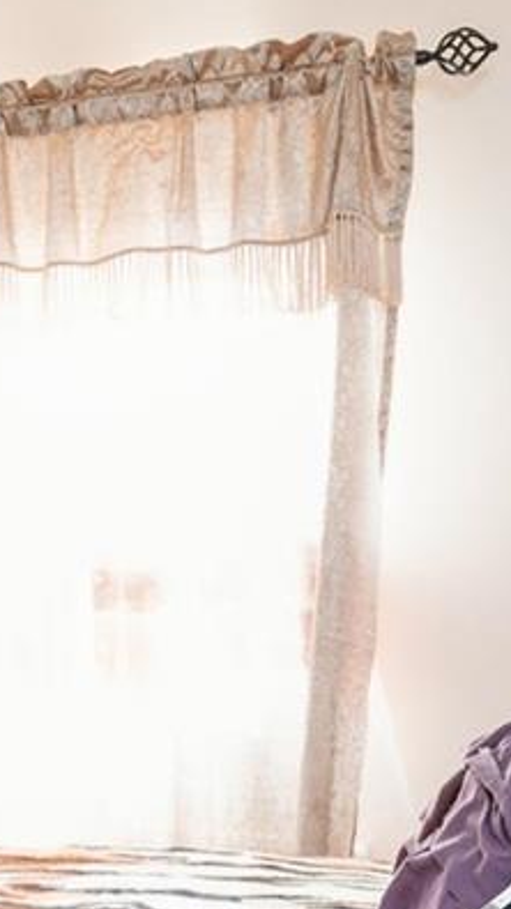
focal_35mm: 76
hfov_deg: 13.2
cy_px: 709
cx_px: -587
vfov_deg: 27.4
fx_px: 1832
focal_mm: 14
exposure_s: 1/3
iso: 200
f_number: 11
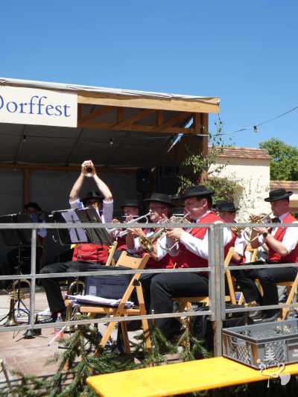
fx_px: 551
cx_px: 149
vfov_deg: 39.6
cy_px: 198
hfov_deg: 30.3
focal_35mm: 48
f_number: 3.8
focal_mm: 8.6
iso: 80
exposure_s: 1/500
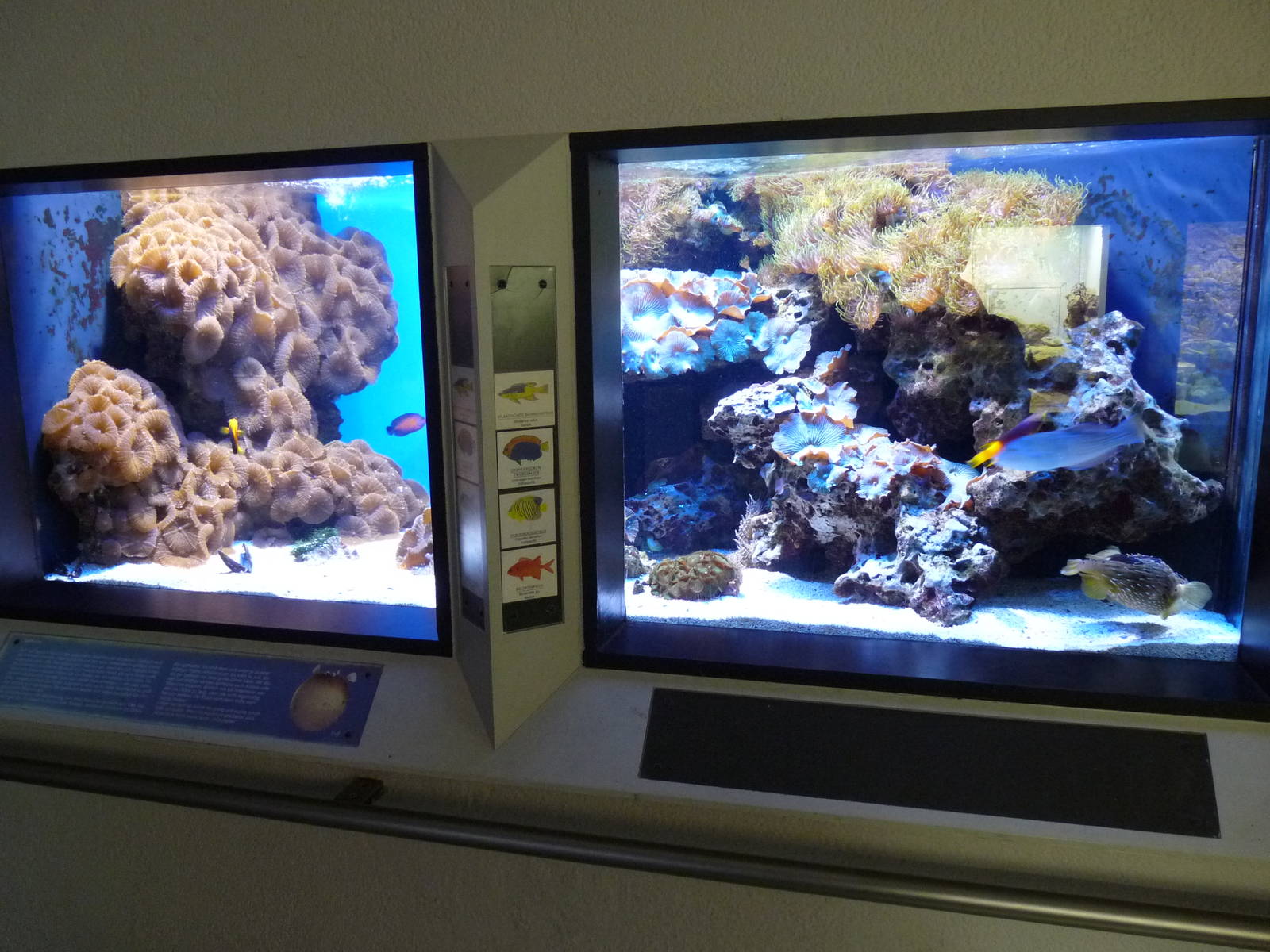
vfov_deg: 51.4
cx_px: 635
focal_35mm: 27
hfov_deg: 65.3
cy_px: 476
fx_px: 991
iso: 400
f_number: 2.8
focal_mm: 4.8
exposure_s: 1/20
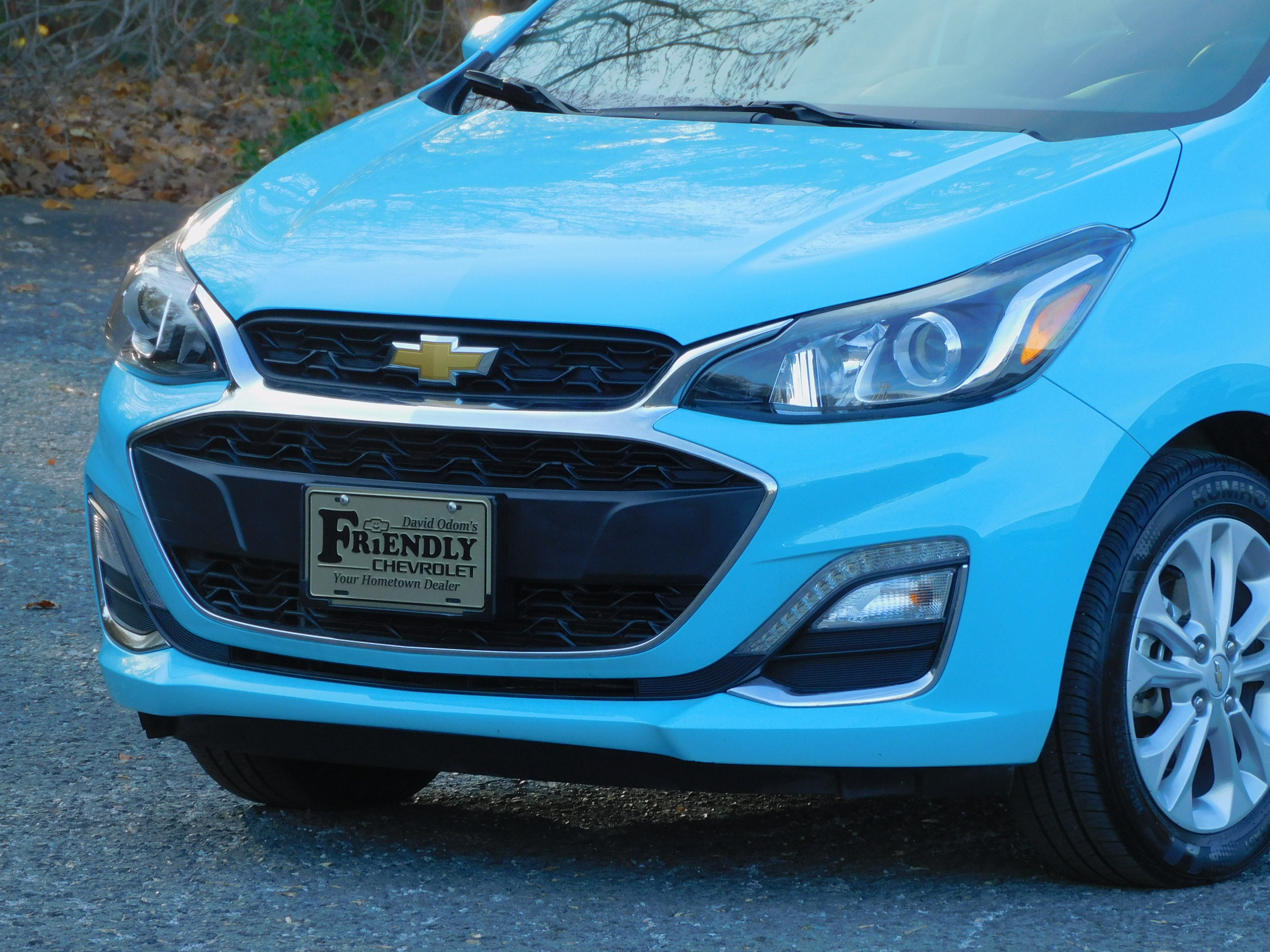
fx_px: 11006
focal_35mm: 300
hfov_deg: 6.6
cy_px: 476
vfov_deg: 5.0
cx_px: 635
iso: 160
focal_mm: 53.7
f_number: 5.5
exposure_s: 1/125
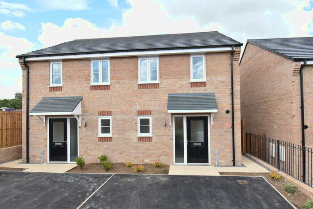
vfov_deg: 63.2
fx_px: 170
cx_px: 156
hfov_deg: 85.4
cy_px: 104
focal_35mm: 20
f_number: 9
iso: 800
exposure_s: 1/320
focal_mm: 13
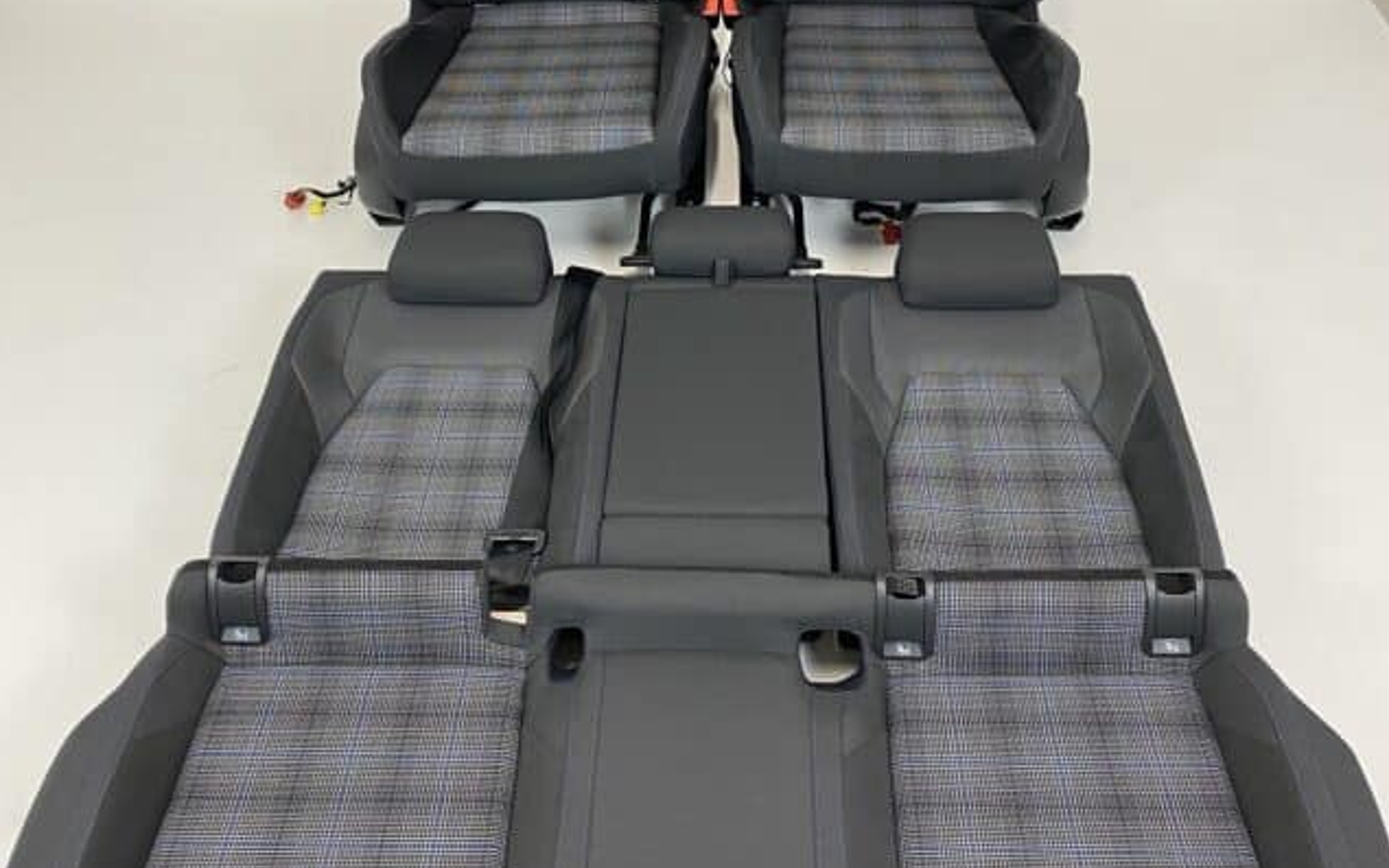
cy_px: 290
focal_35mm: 37
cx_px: 693
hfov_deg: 52.7
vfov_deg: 34.1
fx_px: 1401
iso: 80
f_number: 1.8
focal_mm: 4.25
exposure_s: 1/50
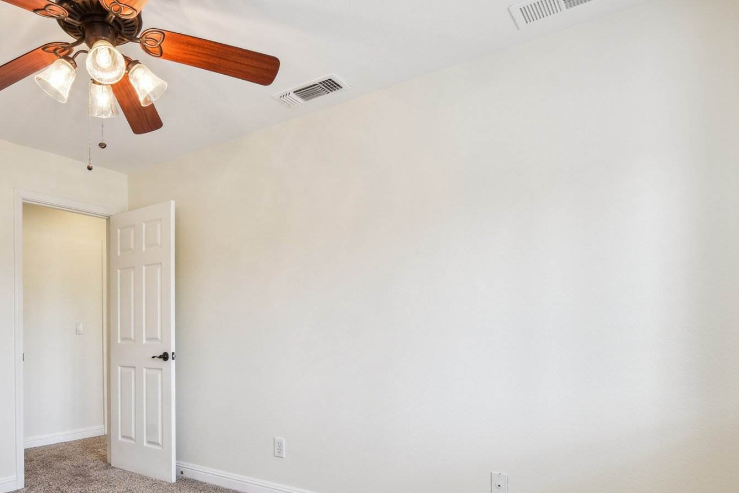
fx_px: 472
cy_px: 343
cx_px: 260
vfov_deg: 53.6
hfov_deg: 74.3
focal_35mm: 23
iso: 100
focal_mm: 10
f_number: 8
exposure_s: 1/10
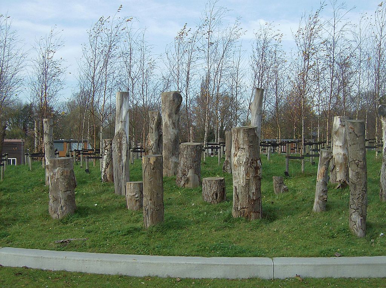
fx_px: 512
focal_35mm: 46
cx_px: 193
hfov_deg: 41.3
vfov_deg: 31.4
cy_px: 144
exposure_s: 1/309
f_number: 5.1
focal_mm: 7.7
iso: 100
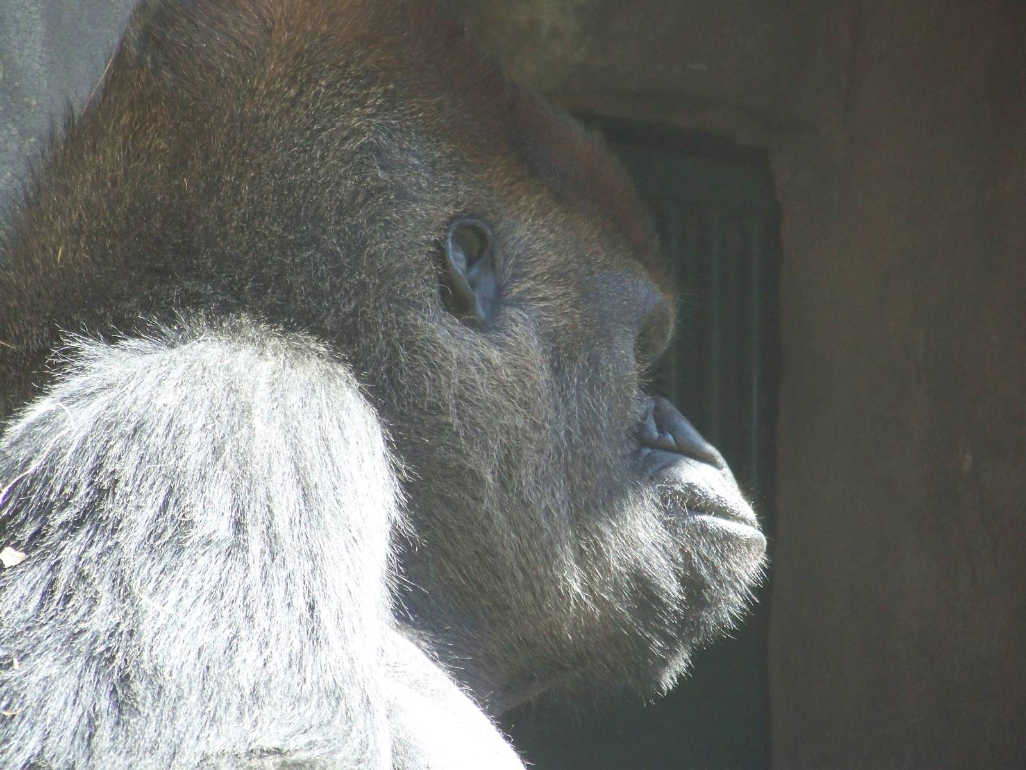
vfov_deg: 3.4
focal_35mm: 432
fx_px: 12804
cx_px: 513
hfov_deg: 4.6
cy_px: 385
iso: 200
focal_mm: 70.2
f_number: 4.8
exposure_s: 1/100
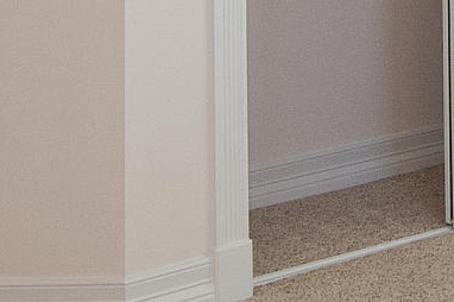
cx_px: 815
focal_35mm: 110
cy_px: -298
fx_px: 1386
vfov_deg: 11.3
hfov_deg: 15.9
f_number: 4
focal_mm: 14
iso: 640
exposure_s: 1/125
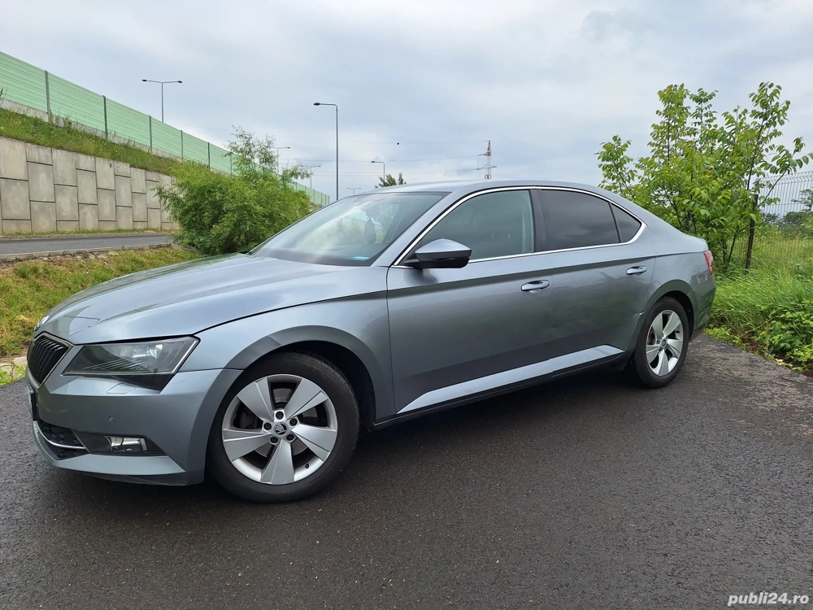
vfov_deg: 58.9
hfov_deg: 73.9
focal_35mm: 23
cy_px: 305
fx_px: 540
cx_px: 406
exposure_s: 1/2857
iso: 40
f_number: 1.8
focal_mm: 5.54
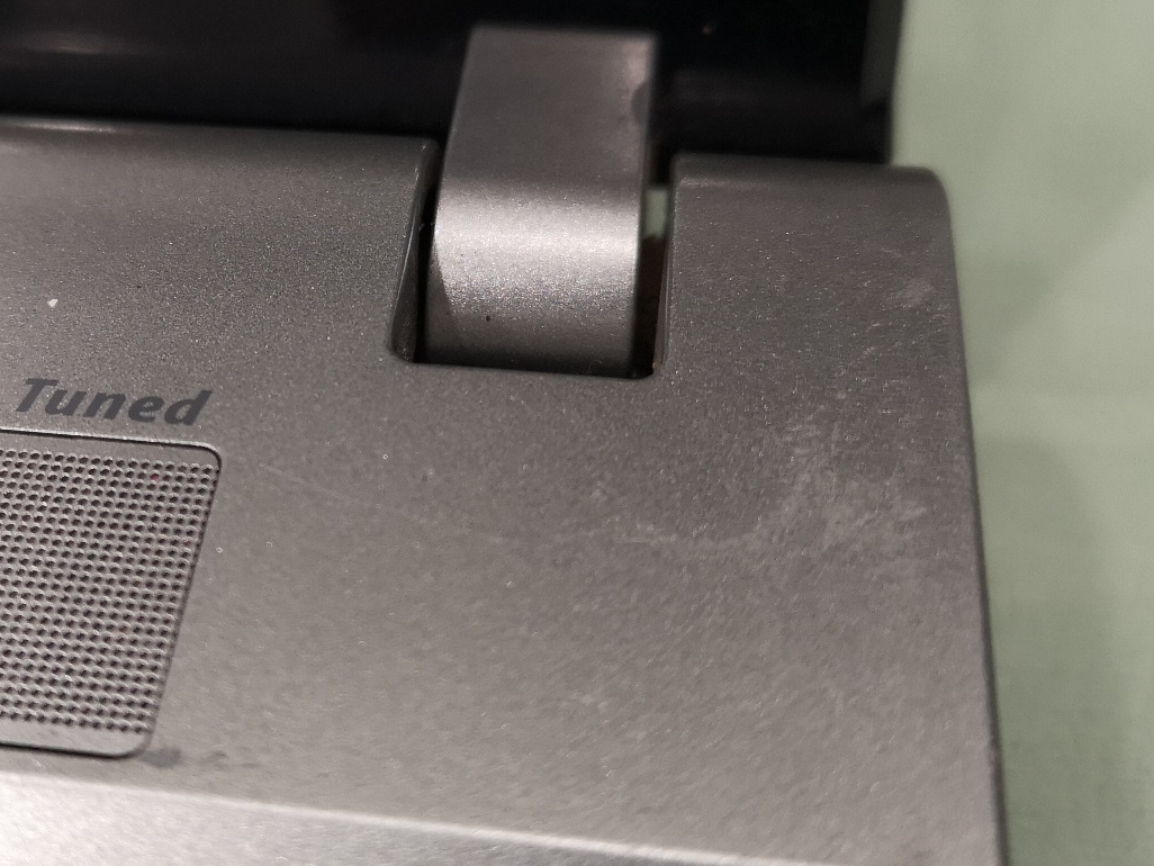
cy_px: 363
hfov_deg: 39.1
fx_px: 1601
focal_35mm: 48
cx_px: 364
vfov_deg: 30.2
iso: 320
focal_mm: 3.95
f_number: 1.8
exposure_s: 1/100
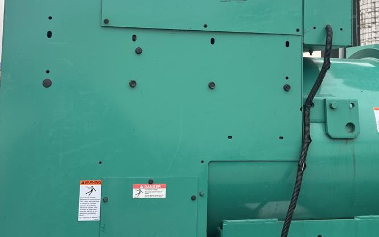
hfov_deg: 38.2
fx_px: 547
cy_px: 38
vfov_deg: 23.9
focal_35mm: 53
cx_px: 191
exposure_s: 1/374
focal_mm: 5.7
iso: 50
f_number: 1.5
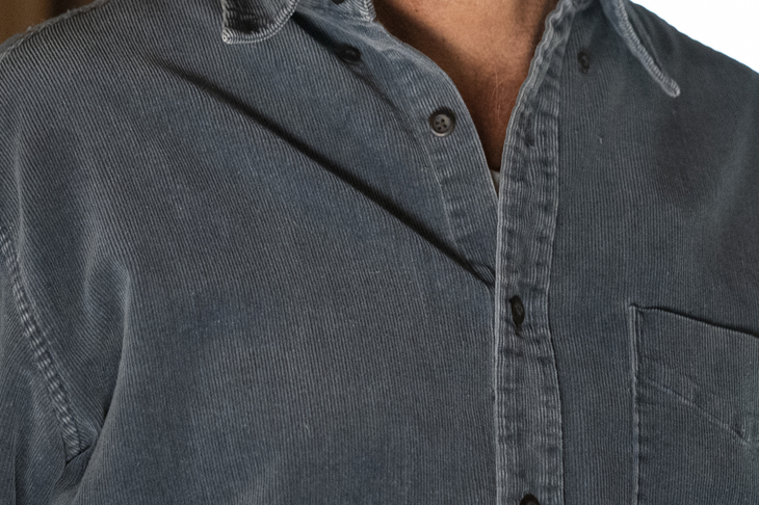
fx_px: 10094
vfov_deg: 2.9
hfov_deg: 4.3
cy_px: -28
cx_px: 501
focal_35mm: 479
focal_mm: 182
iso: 5000
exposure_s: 1/160
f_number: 2.8
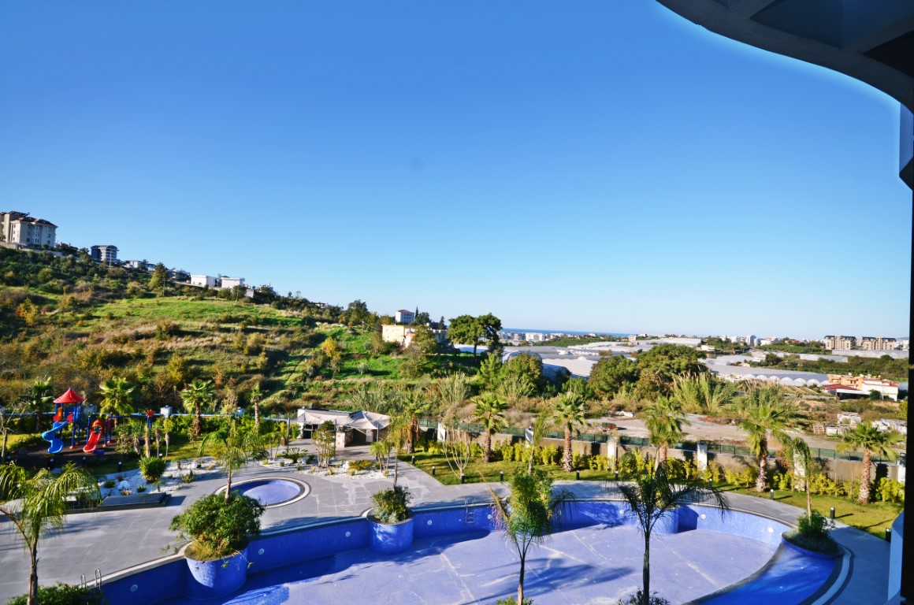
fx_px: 494
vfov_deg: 63.0
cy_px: 302
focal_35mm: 20
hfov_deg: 85.5
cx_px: 457
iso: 100
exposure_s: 1/250
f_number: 8
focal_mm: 13
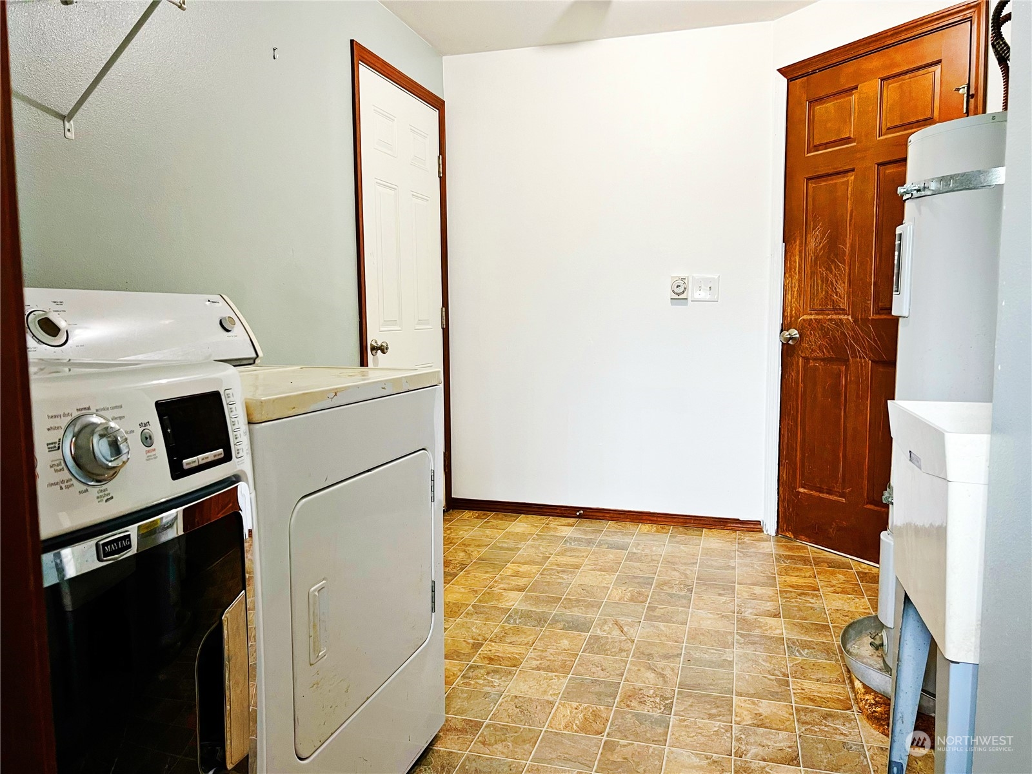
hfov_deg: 67.3
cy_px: 387
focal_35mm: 26
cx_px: 516
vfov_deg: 53.0
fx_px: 775
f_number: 1.5
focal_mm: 5.7
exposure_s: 1/60
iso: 160
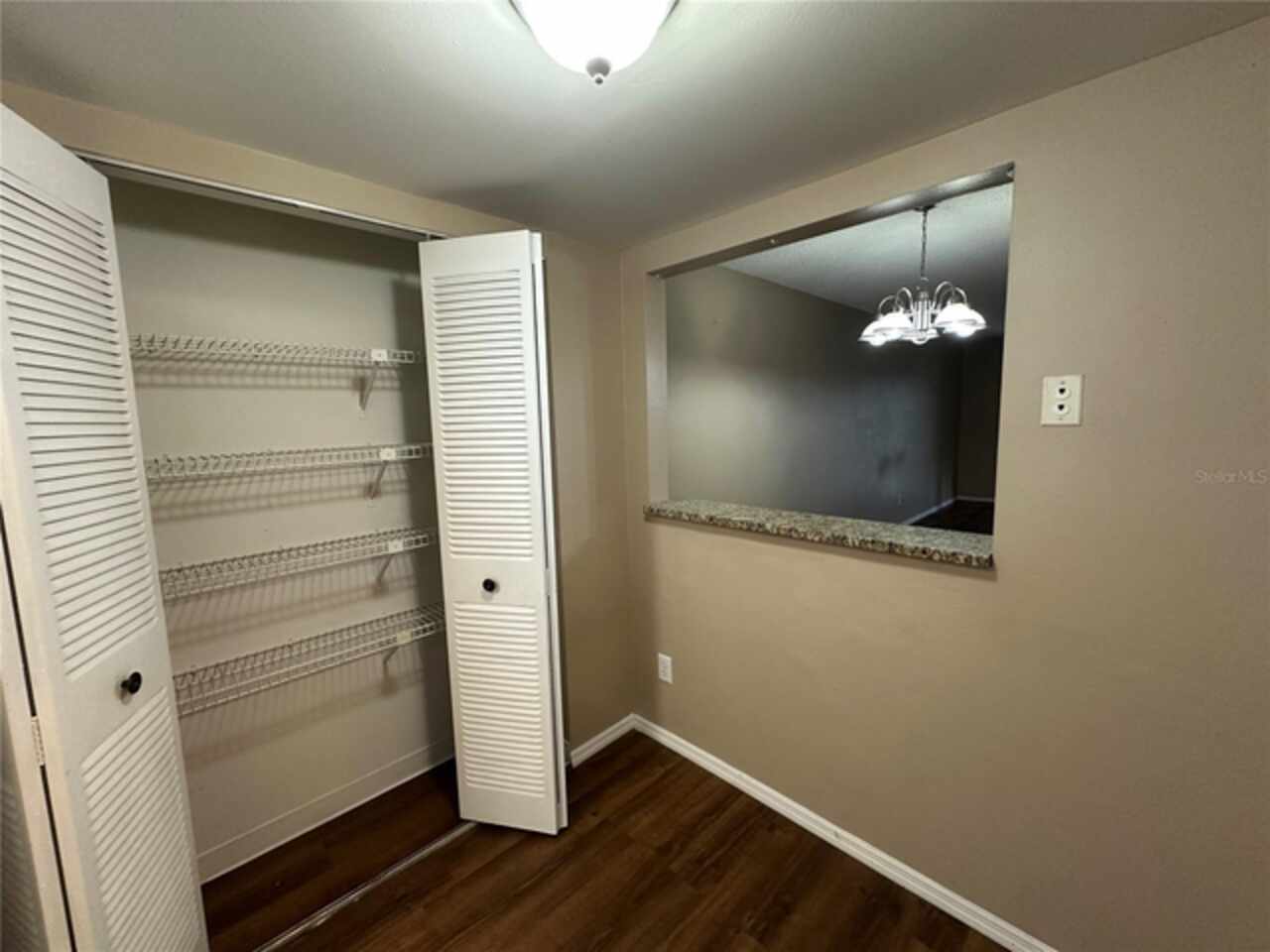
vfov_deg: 85.7
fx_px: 514
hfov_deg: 102.1
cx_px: 635
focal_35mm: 14
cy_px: 476
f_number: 2.2
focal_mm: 2.22
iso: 200
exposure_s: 1/60
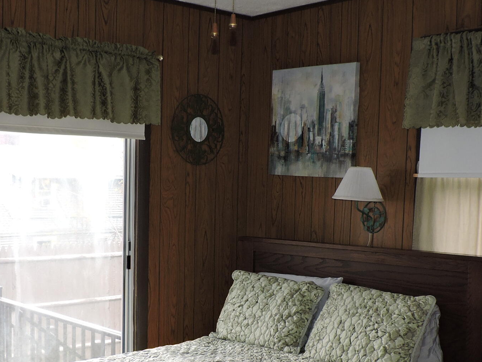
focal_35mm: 53
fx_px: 738
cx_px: 206
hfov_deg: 36.1
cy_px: 245
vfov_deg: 27.3
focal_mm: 4.3
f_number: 3
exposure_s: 1/100
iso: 100
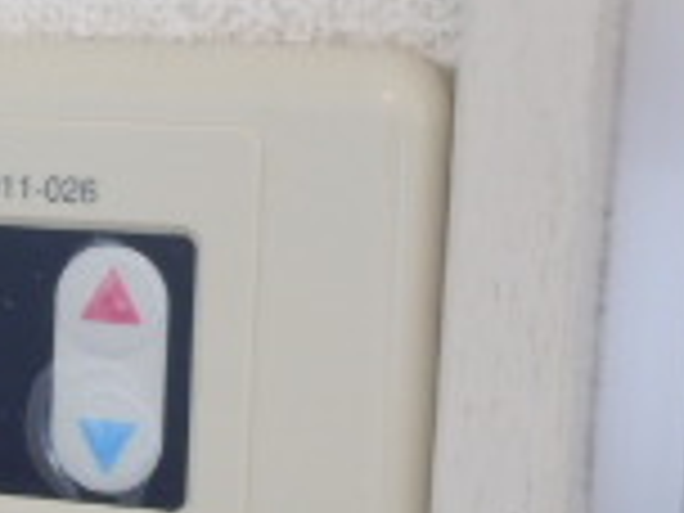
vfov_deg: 14.6
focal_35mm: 101
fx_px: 1996
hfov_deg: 18.8
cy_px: 392
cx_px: -50
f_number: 3
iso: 200
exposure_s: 1/30
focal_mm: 4.2
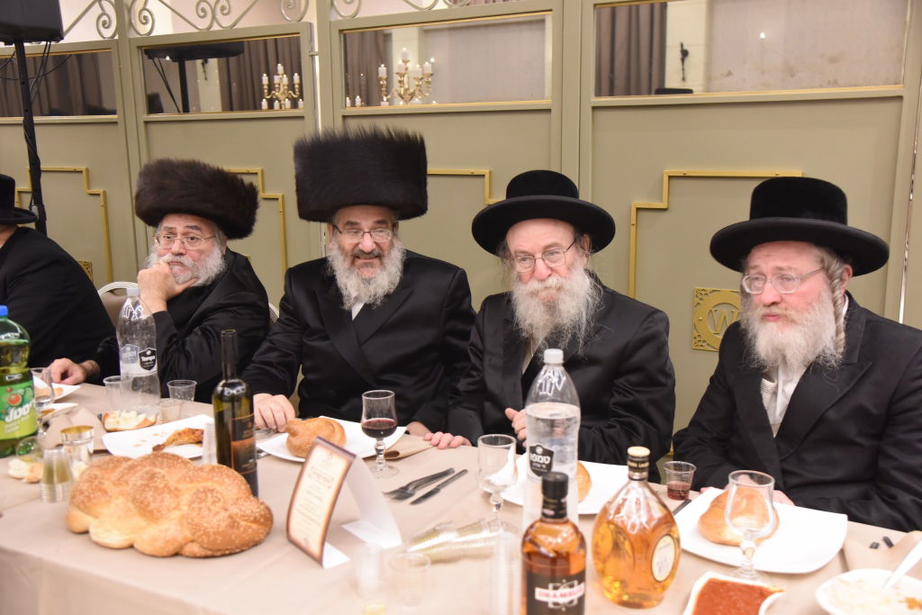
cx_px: 461
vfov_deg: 35.1
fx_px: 973
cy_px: 308
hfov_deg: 50.7
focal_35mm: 38
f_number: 5
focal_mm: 38
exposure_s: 1/100
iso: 2500
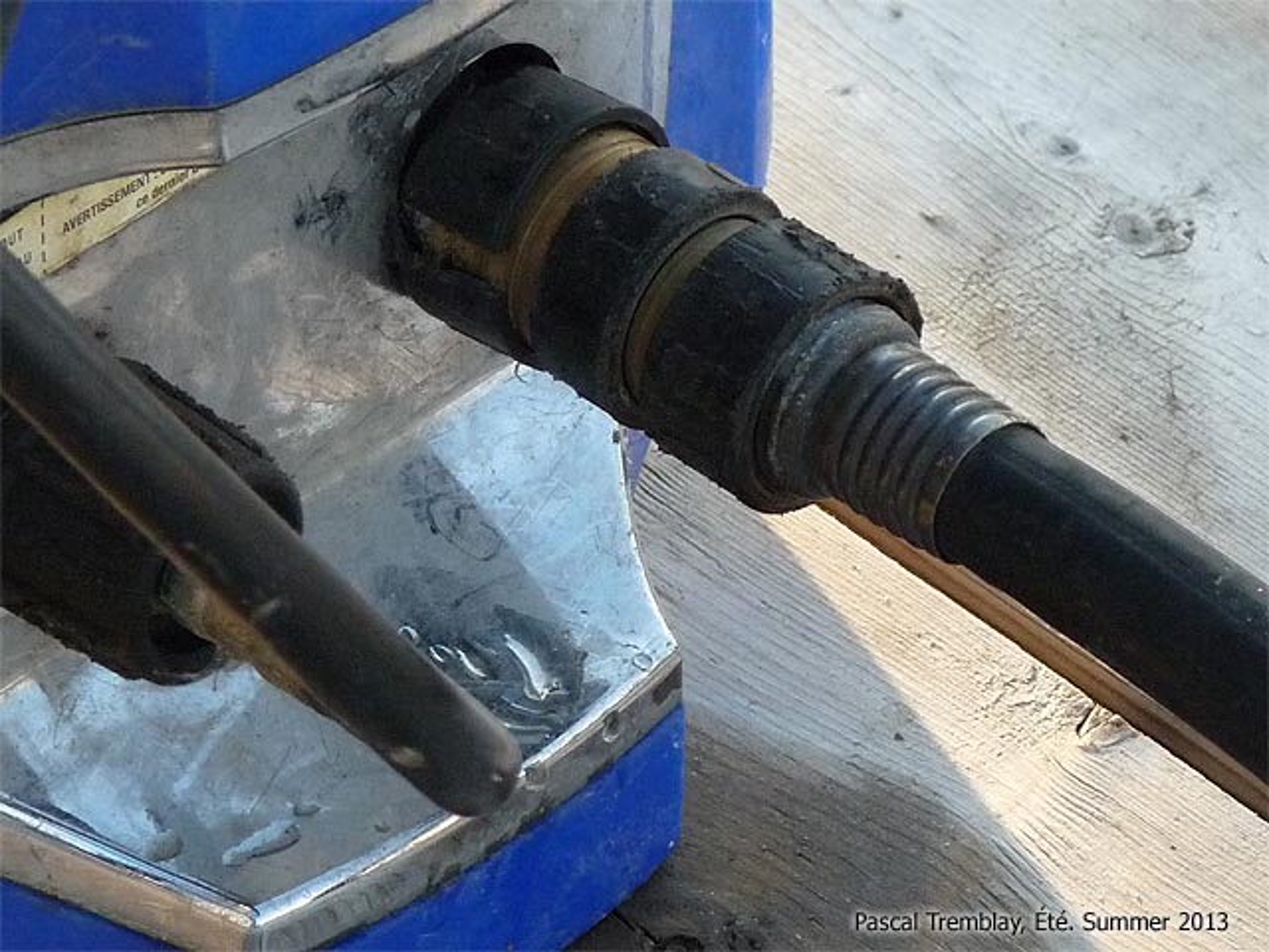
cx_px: 634
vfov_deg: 3.8
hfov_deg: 5.1
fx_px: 14260
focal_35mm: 389
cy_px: 476
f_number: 3.7
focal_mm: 39.2
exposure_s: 1/500
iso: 400
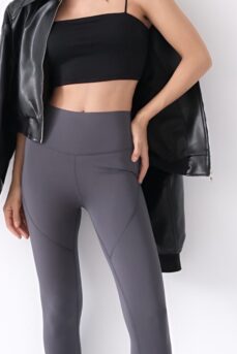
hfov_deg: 16.3
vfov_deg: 24.1
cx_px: 87
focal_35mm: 84
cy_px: 134
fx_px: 829
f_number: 5.6
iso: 2500
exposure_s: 1/60
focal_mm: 21.2
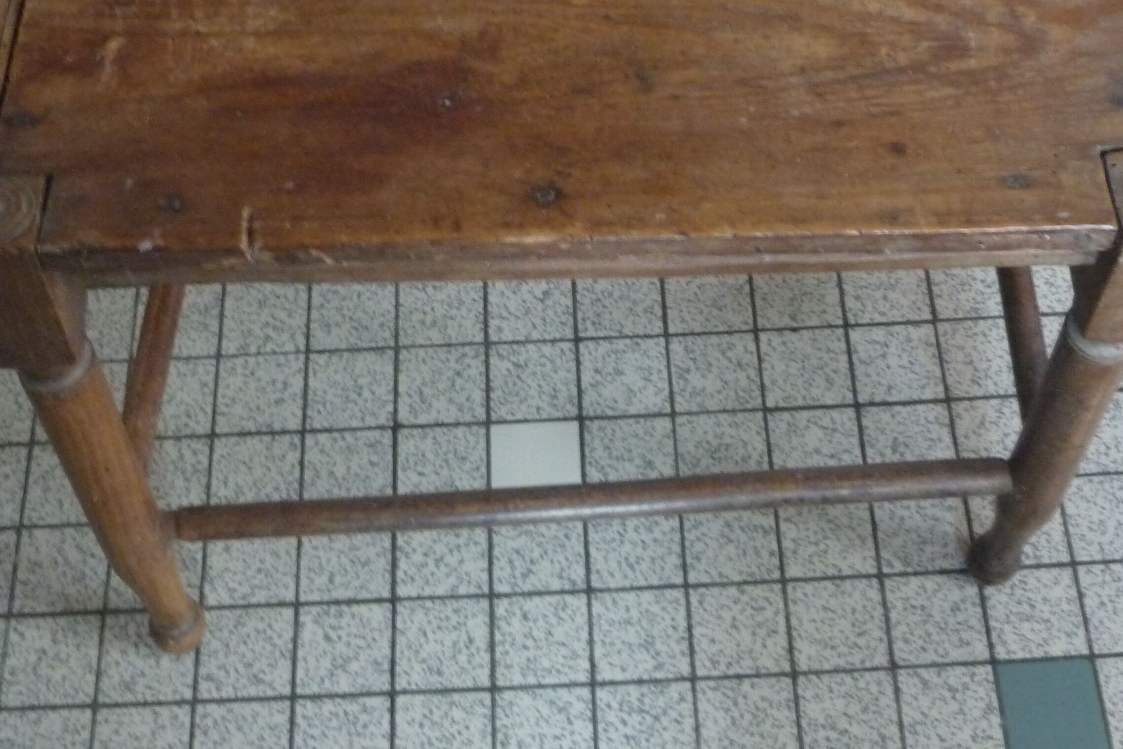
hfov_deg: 36.2
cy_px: 278
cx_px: 596
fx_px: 1716
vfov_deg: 24.6
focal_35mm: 55
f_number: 2.8
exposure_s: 1/8
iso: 400
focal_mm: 5.5
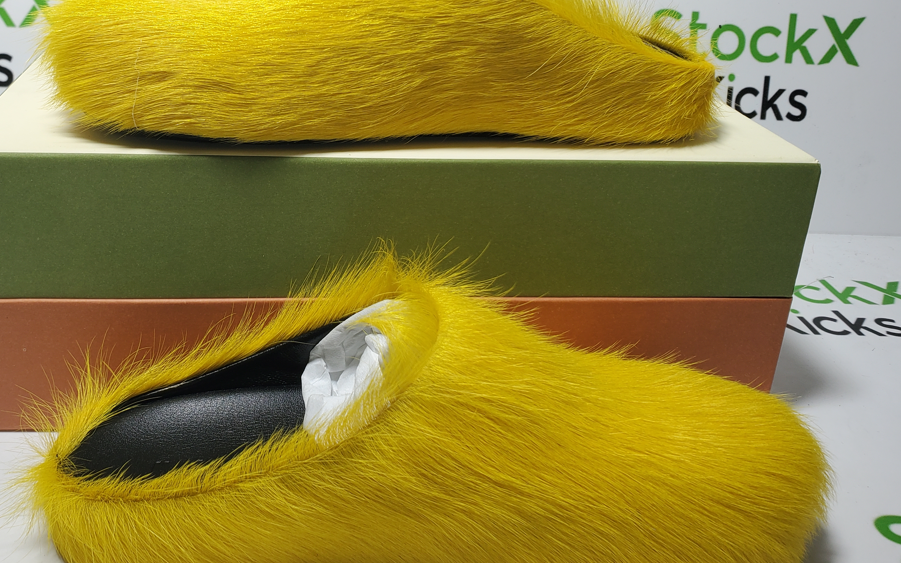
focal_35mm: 36
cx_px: 377
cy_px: 240
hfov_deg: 53.8
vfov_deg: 35.3
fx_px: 884
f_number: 2.4
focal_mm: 4.3
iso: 50
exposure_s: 1/199
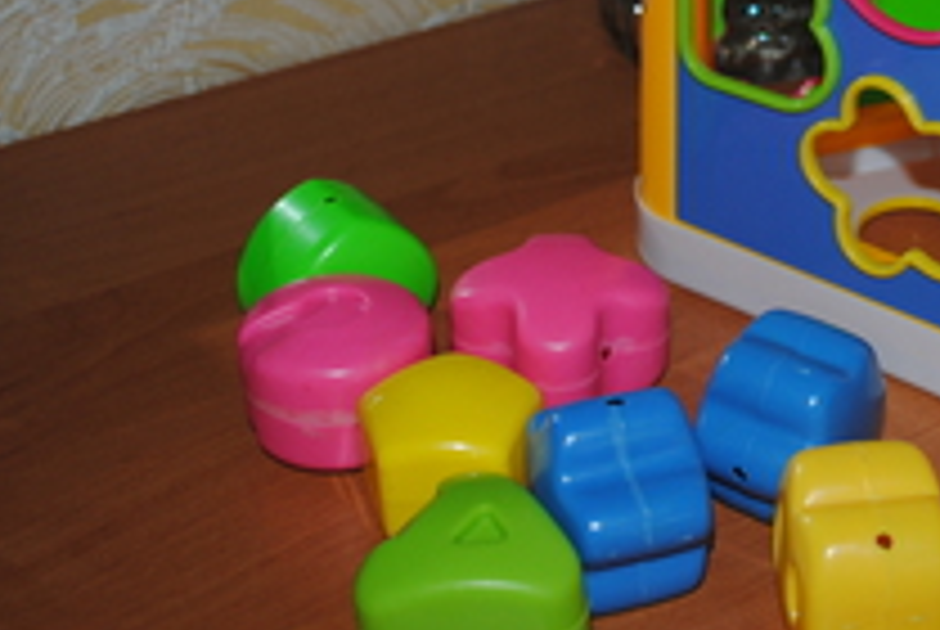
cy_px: 119
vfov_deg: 16.2
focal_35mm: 84
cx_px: 882
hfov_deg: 23.4
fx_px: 2196
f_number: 4.2
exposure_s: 1/60
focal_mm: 26
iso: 200
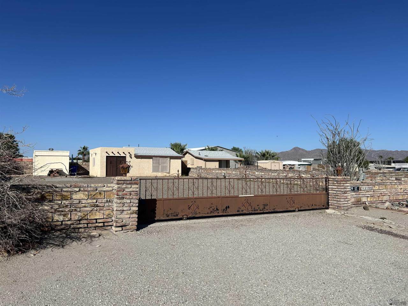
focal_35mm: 26
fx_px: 306
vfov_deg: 53.1
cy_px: 153
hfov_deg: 67.3
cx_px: 204
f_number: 1.5
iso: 50
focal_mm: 5.7
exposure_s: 1/8696
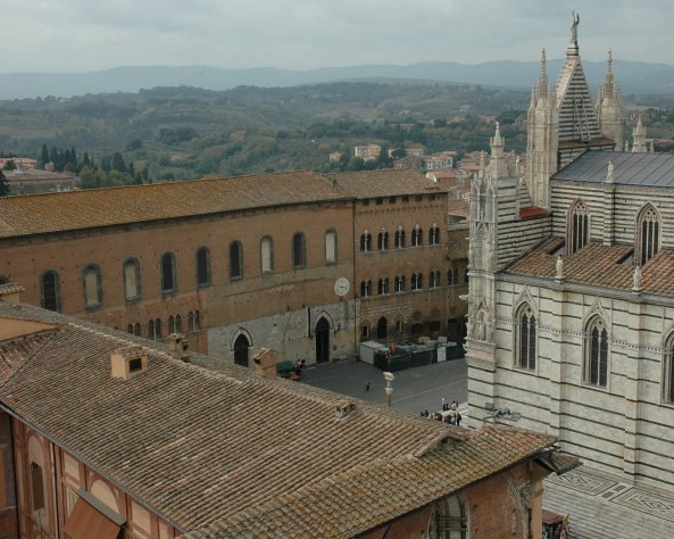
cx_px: 393
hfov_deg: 37.5
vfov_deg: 30.5
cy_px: 268
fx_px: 988
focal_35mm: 50
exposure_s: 1/320
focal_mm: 29
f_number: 9
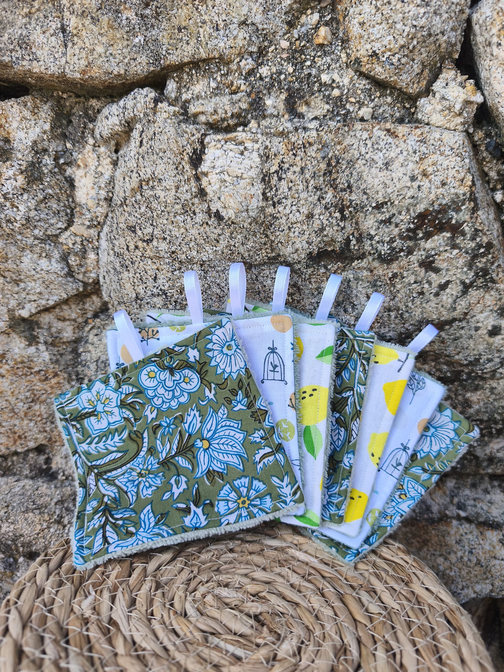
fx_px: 446
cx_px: 252
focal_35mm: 23
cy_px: 336
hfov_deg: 58.9
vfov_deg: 73.9
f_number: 1.65
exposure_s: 1/129
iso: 50
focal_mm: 6.18
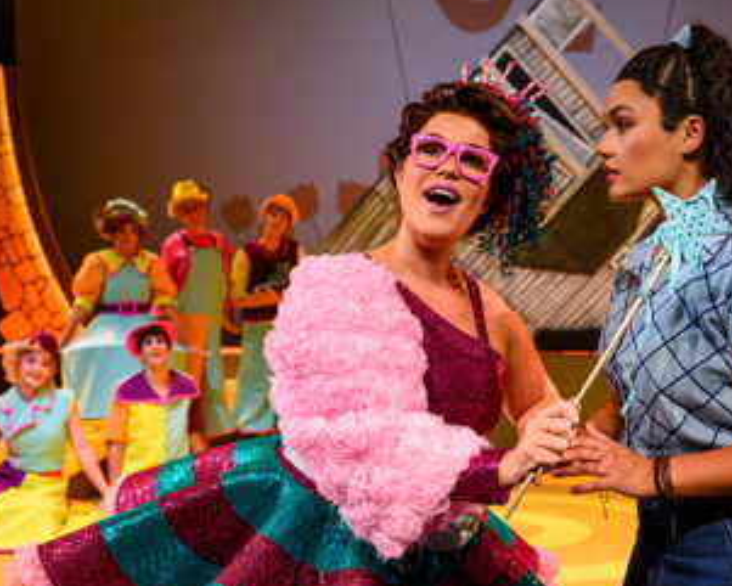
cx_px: 420
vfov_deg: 28.1
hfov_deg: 34.7
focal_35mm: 54
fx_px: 1170
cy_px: 323
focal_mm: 41
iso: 3200
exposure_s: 1/320
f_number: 5
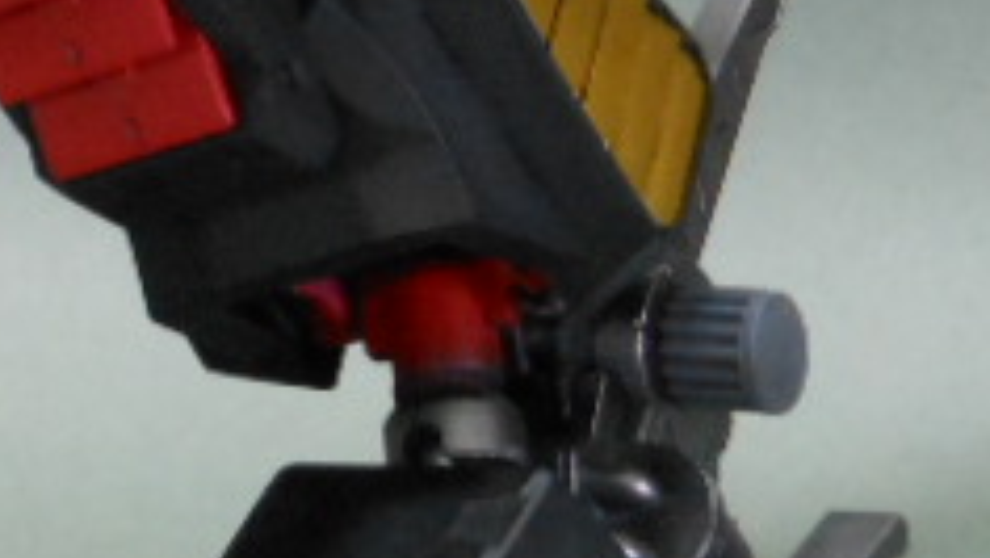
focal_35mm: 213
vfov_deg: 5.6
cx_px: -545
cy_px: -587
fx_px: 5594
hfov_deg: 9.8
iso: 400
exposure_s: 1/3
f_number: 4.6
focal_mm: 8.1
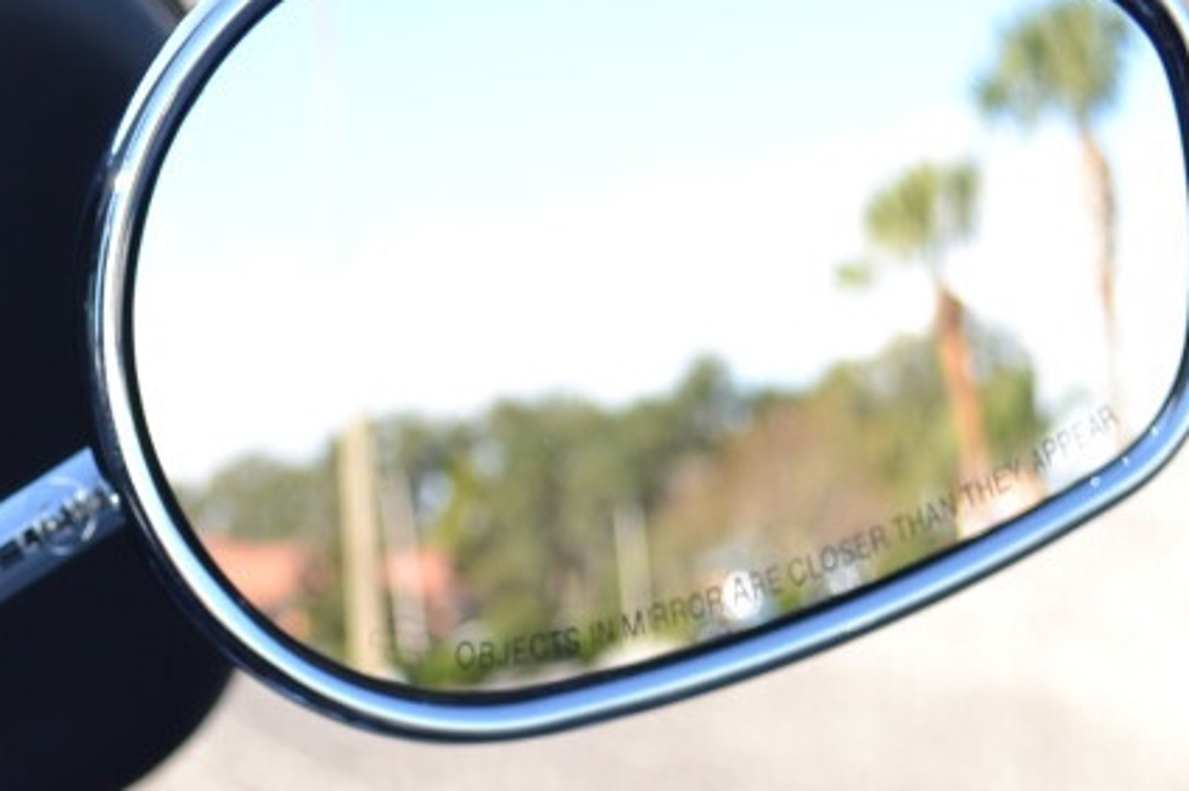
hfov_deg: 15.0
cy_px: 1038
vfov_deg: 9.9
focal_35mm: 136
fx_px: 4488
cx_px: 185
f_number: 4.8
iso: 110
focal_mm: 32
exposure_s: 1/125
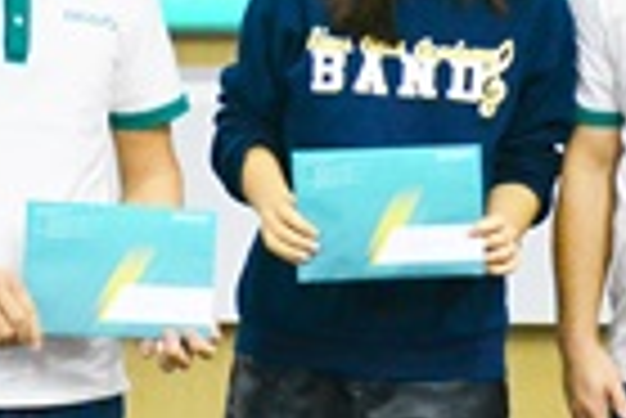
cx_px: 374
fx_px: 2785
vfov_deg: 8.6
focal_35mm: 160
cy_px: 74
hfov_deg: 12.8
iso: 3200
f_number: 4
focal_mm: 27
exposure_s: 1/400
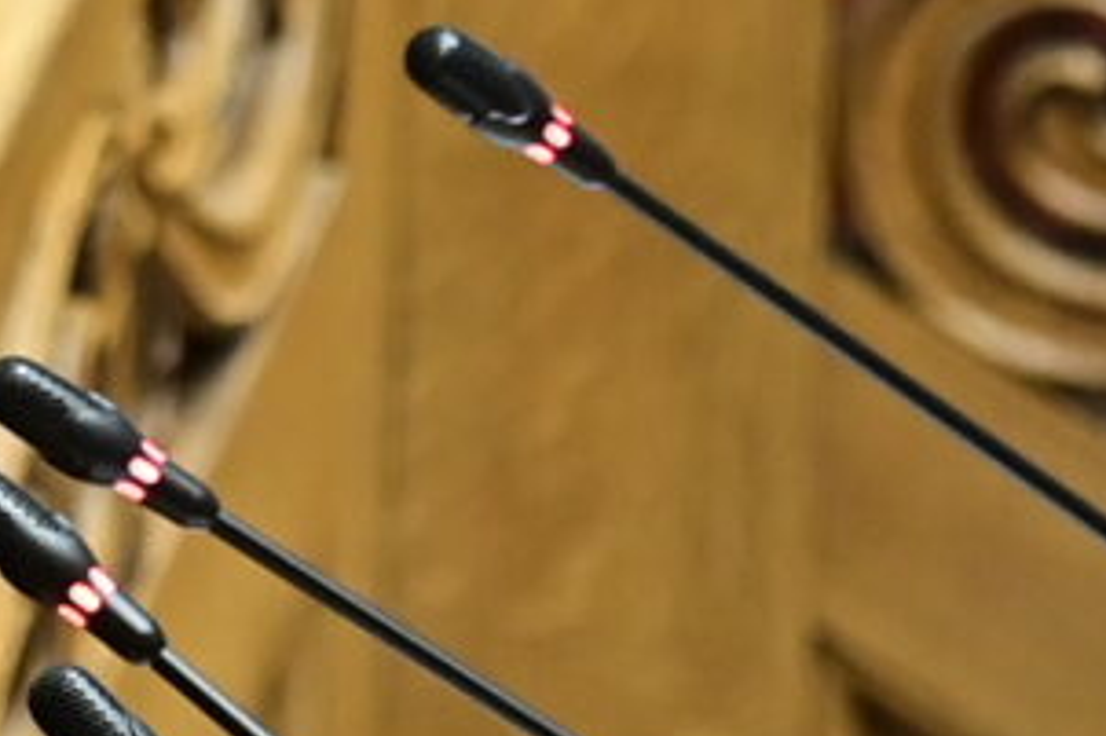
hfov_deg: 2.2
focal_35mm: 923
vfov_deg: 1.5
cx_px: -996
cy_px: 520
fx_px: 28340
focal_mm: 155
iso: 1000
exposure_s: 1/250
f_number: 3.5
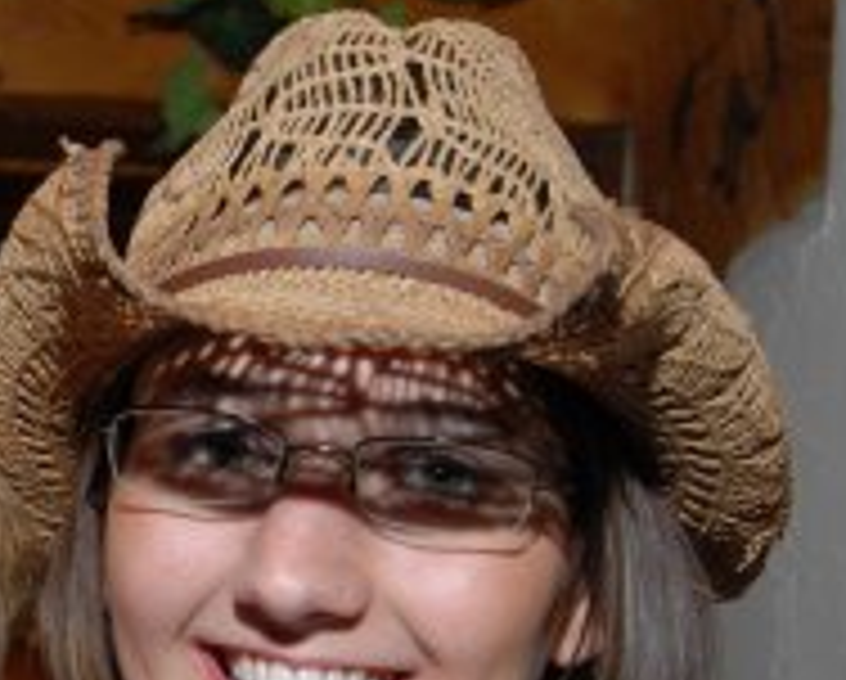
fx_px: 2884
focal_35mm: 115
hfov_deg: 16.4
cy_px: 680
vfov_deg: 13.3
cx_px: 45
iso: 200
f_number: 5
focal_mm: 24
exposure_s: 1/60
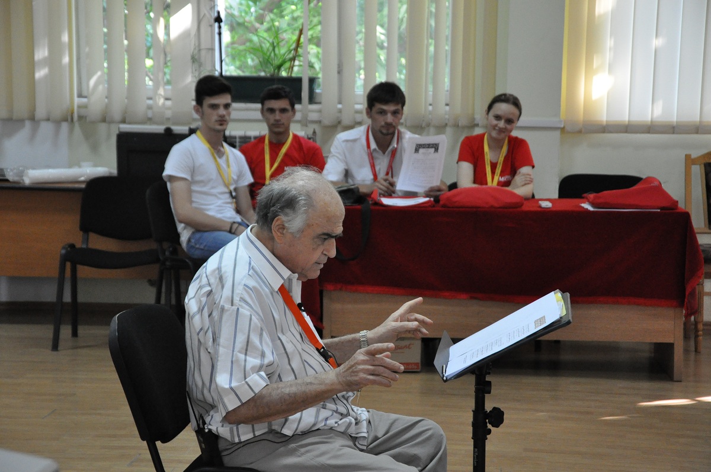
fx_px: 1716
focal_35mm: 87
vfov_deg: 15.7
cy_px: 236
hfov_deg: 23.4
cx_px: 356
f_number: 5
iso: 2500
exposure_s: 1/60
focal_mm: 58
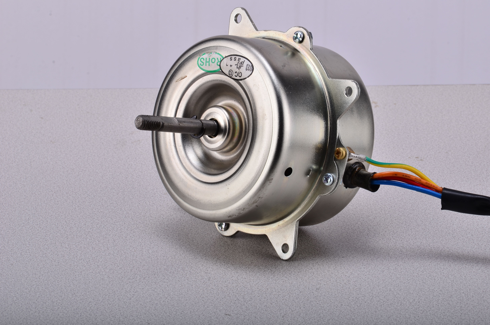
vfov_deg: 4.6
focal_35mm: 300
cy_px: 162
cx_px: 245
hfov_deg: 6.9
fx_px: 4075
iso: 100
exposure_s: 1/250
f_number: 25
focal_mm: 200
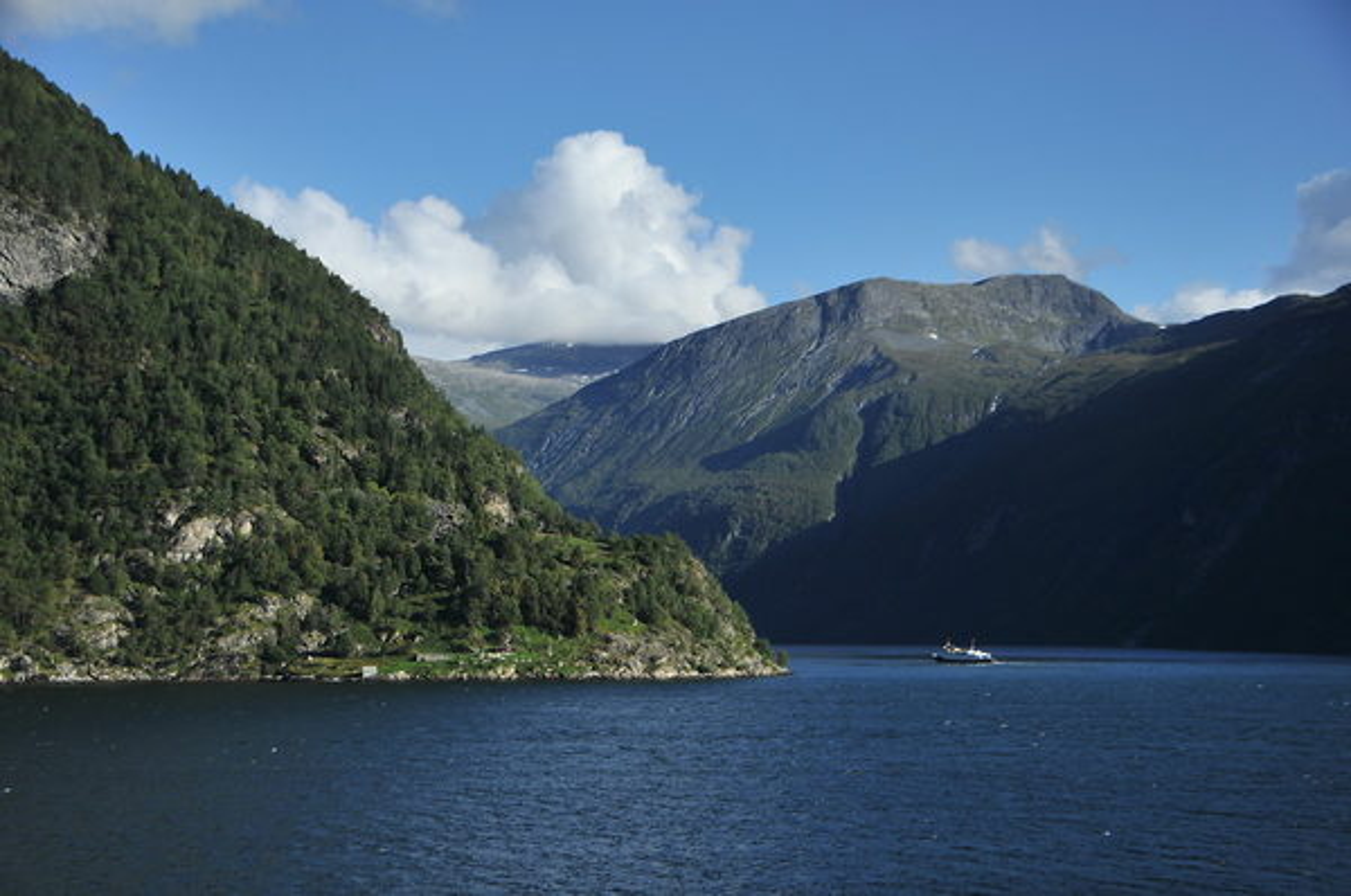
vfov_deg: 23.7
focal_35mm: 57
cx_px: 676
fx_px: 2136
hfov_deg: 35.1
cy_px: 448
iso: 200
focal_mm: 38
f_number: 4.2
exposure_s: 1/1000
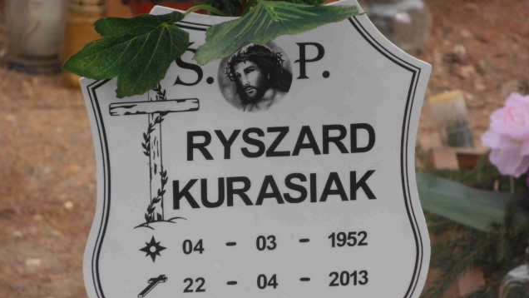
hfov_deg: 8.2
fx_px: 3690
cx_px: 264
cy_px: 186
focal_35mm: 263
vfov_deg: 4.6
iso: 80
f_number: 5.7
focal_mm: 42.54
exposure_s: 1/250
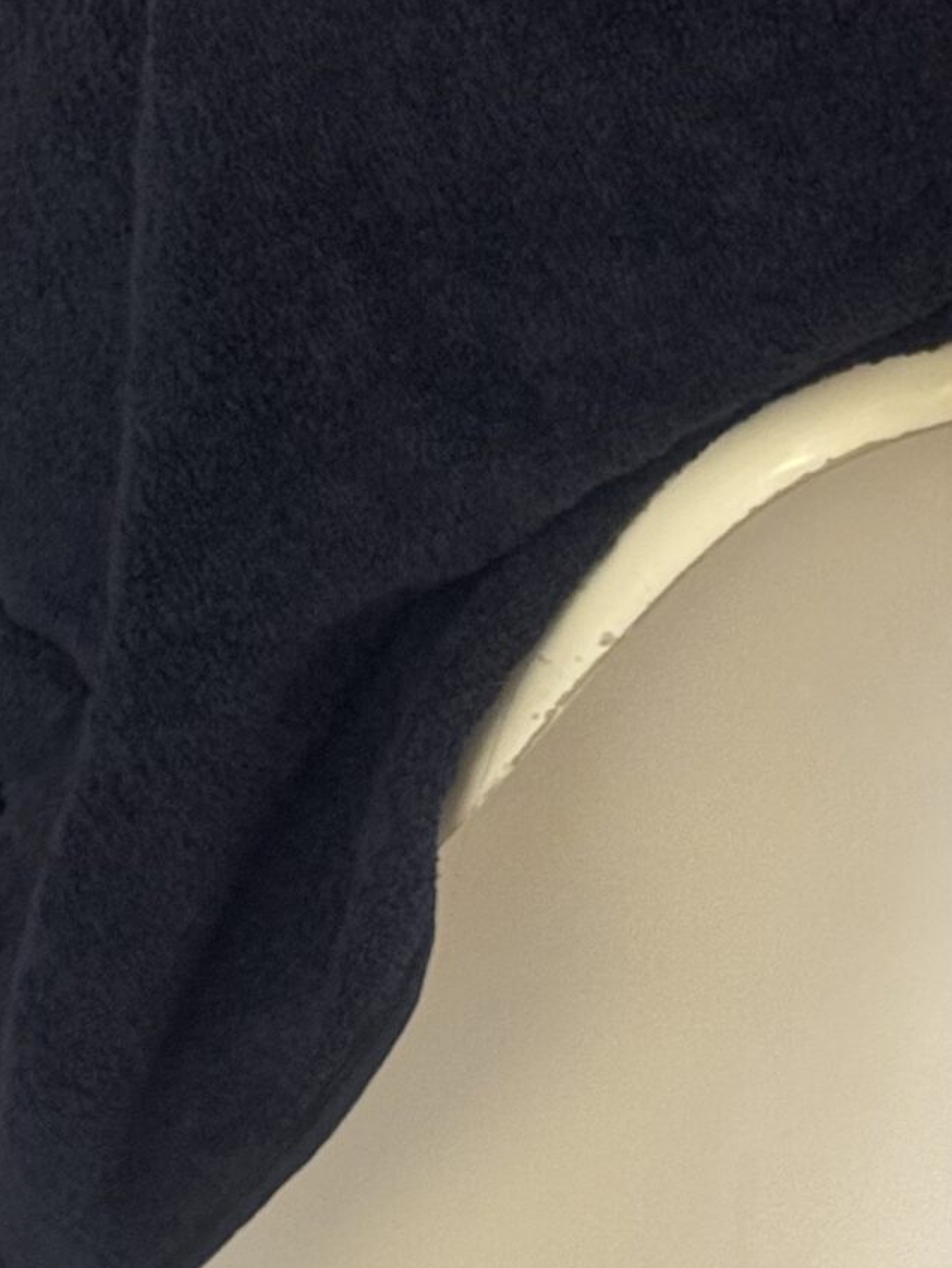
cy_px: -533
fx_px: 5313
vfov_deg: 13.0
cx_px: 979
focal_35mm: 145
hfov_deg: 10.1
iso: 200
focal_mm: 6.76
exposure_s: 1/33
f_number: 1.78
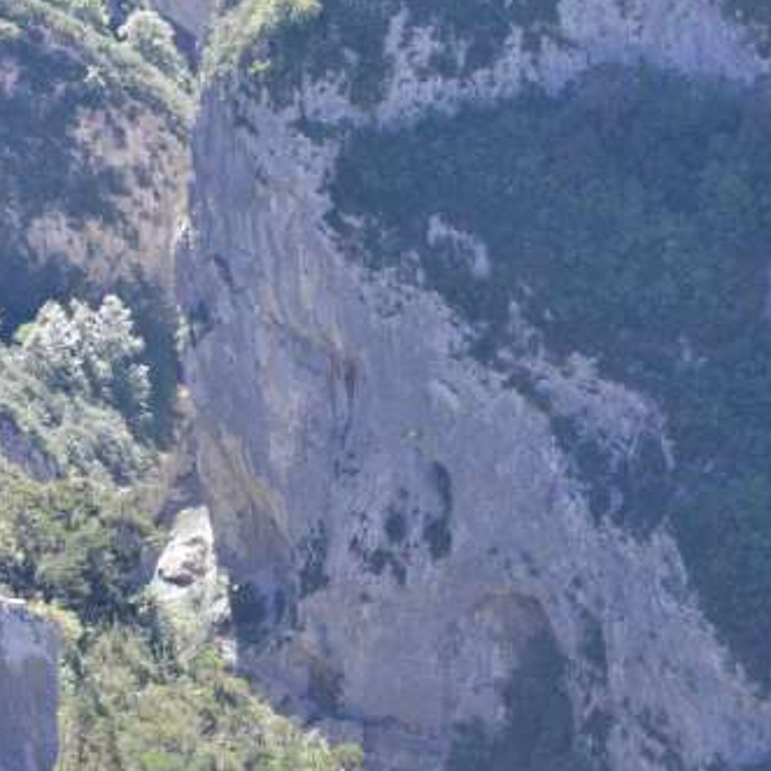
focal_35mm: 144
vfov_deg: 12.1
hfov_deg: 12.1
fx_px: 3629
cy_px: 200
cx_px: 214
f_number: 11
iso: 1400
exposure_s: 1/125
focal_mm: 70
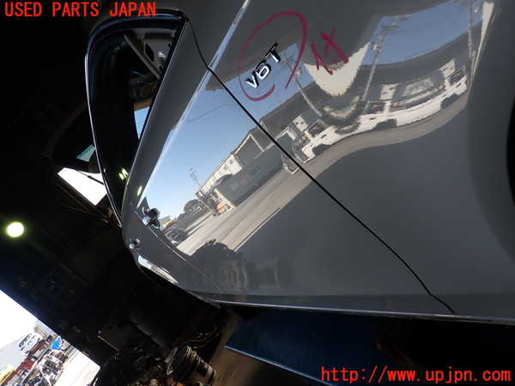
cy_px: 193
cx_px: 258
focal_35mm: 25
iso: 100
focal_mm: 4.5
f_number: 2.8
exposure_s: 1/320
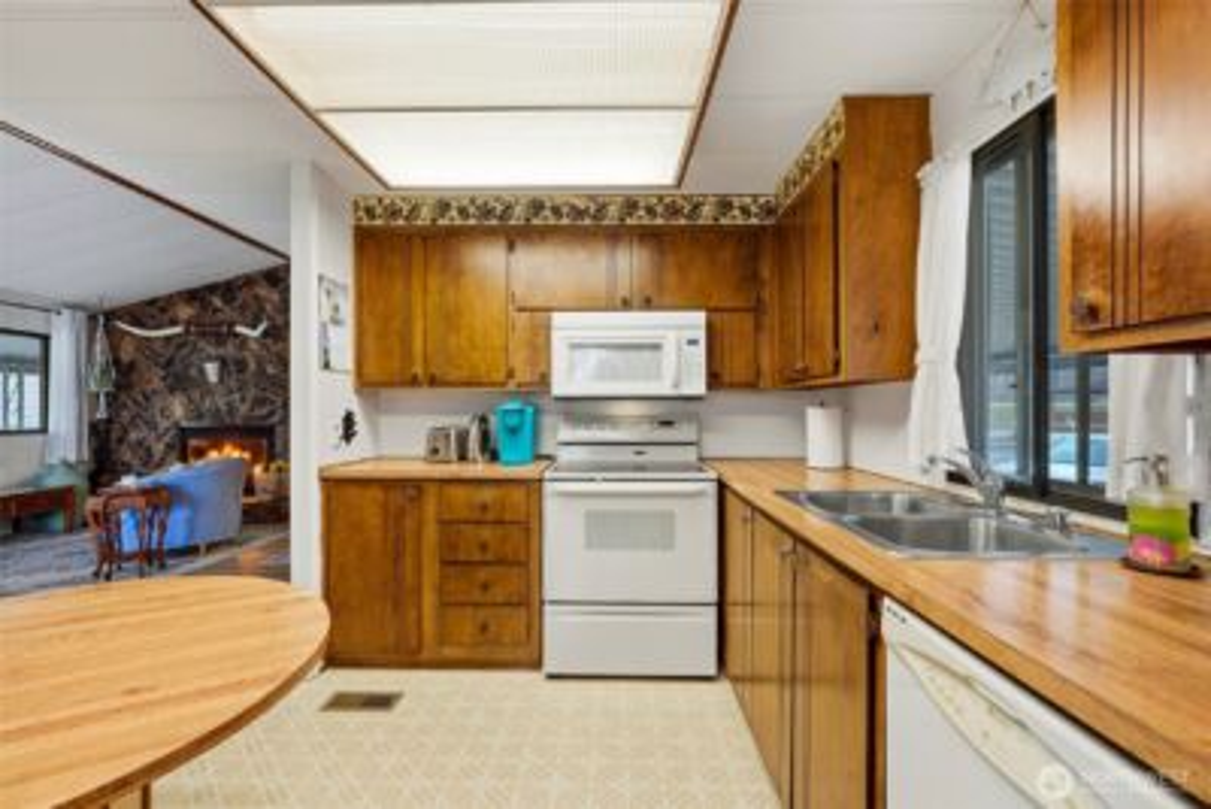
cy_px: 404
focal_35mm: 16
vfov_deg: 73.8
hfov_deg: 96.7
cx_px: 606
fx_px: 538
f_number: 9
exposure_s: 1/125
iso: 400
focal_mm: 16
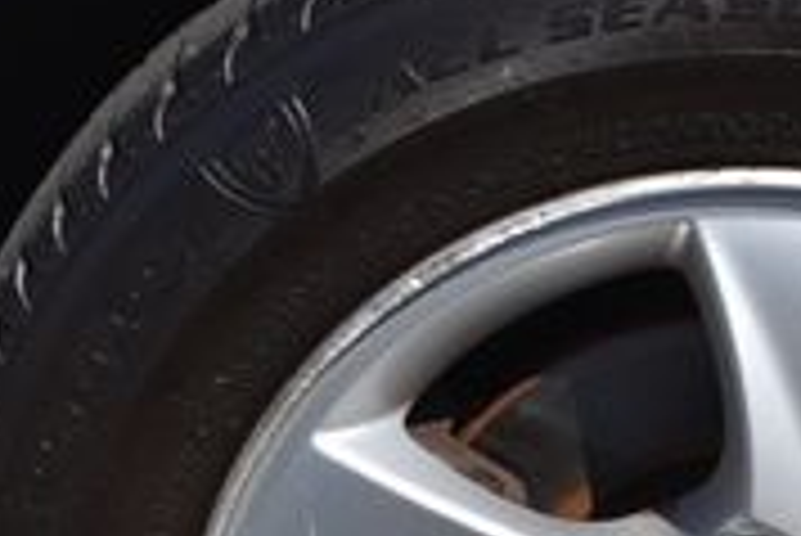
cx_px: 828
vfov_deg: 14.0
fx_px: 2160
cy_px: 498
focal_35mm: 97
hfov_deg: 20.3
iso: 100
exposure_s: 1/320
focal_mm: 18
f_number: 9
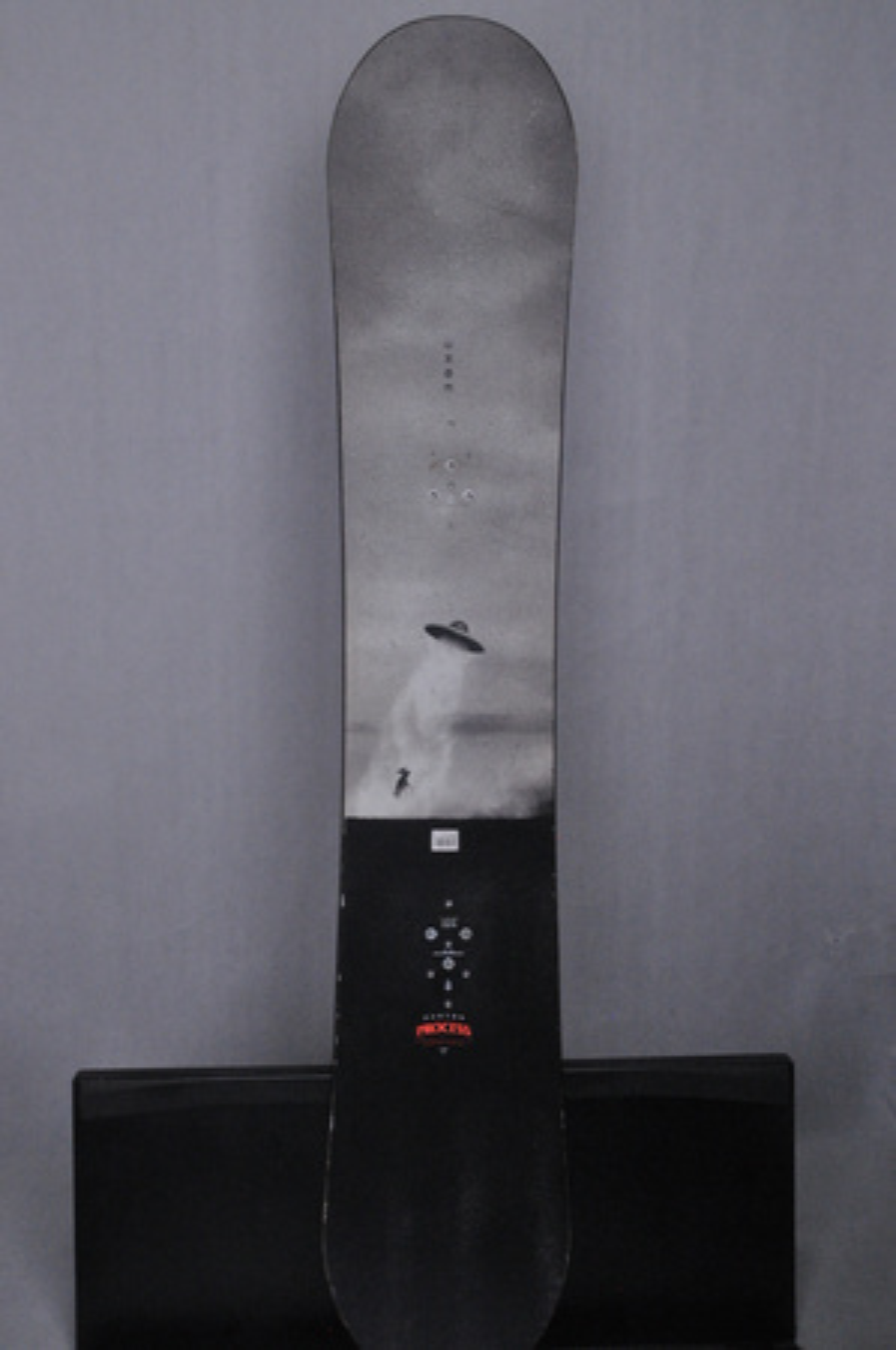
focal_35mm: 33
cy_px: 675
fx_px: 1235
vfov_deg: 57.3
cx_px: 448
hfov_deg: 39.9
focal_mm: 22
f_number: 13
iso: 3200
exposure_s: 1/125
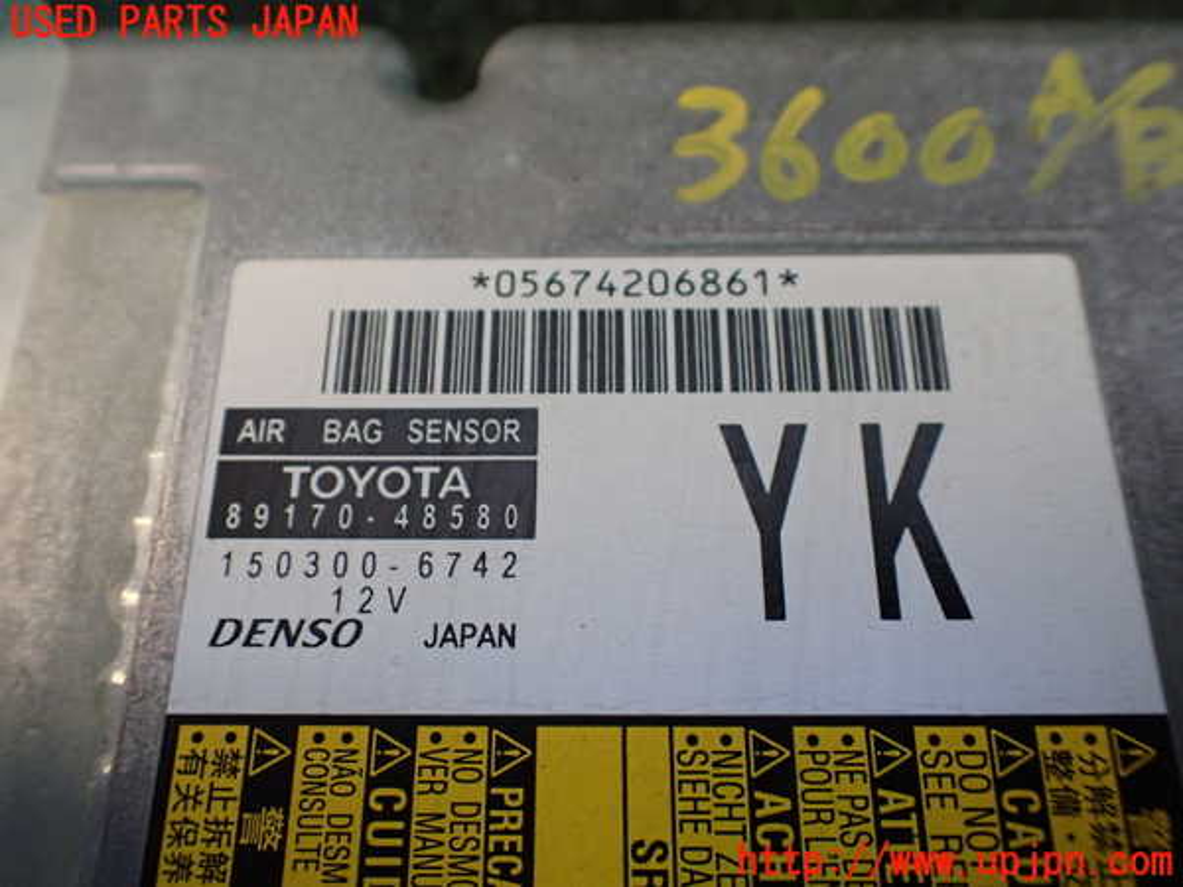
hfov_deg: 60.0
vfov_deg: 46.8
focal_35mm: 30
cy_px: 444
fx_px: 1025
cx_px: 592
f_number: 2.3
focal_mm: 5.4
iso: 400
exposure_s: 1/125
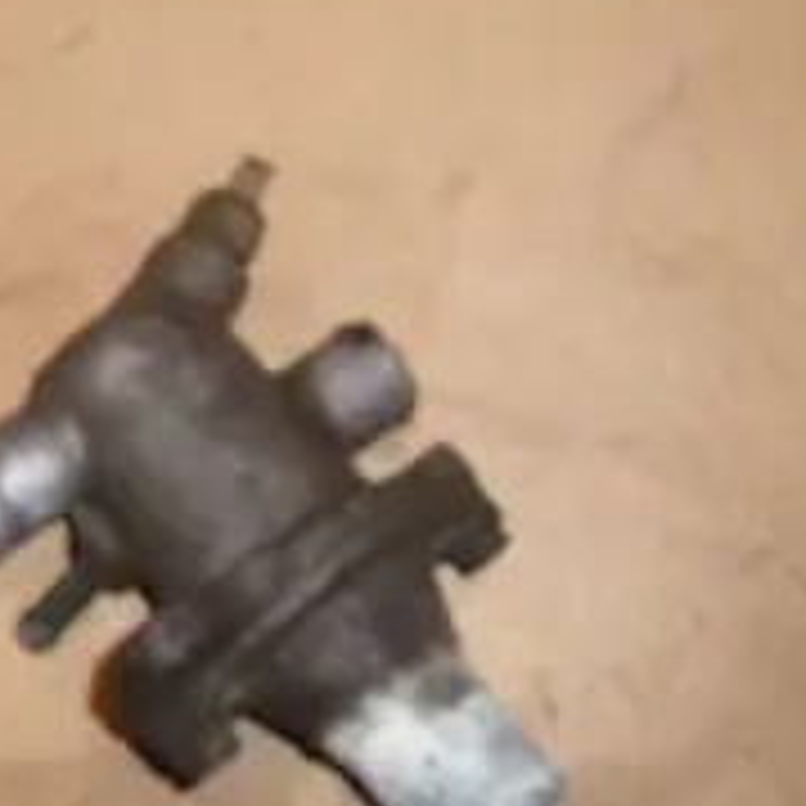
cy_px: 171
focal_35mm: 83
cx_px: -126
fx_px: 2186
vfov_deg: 20.7
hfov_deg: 19.8
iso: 50
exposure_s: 1/30
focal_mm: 5.8
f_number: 2.8
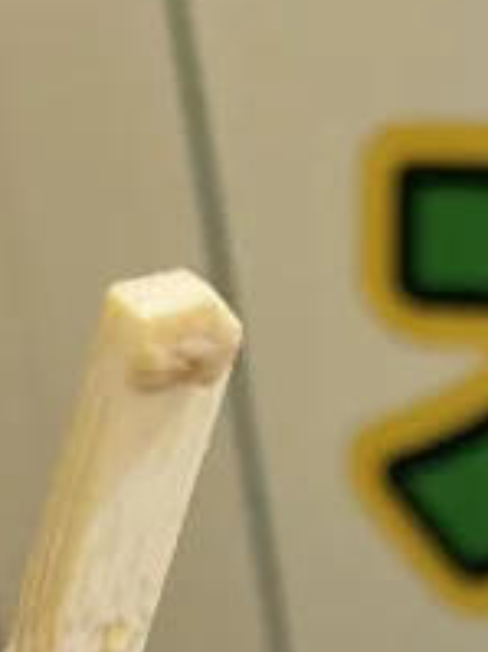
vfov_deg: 10.4
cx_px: 714
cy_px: 737
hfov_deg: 7.8
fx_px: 3538
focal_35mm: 188
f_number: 1.6
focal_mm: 4.2
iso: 125
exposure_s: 1/100
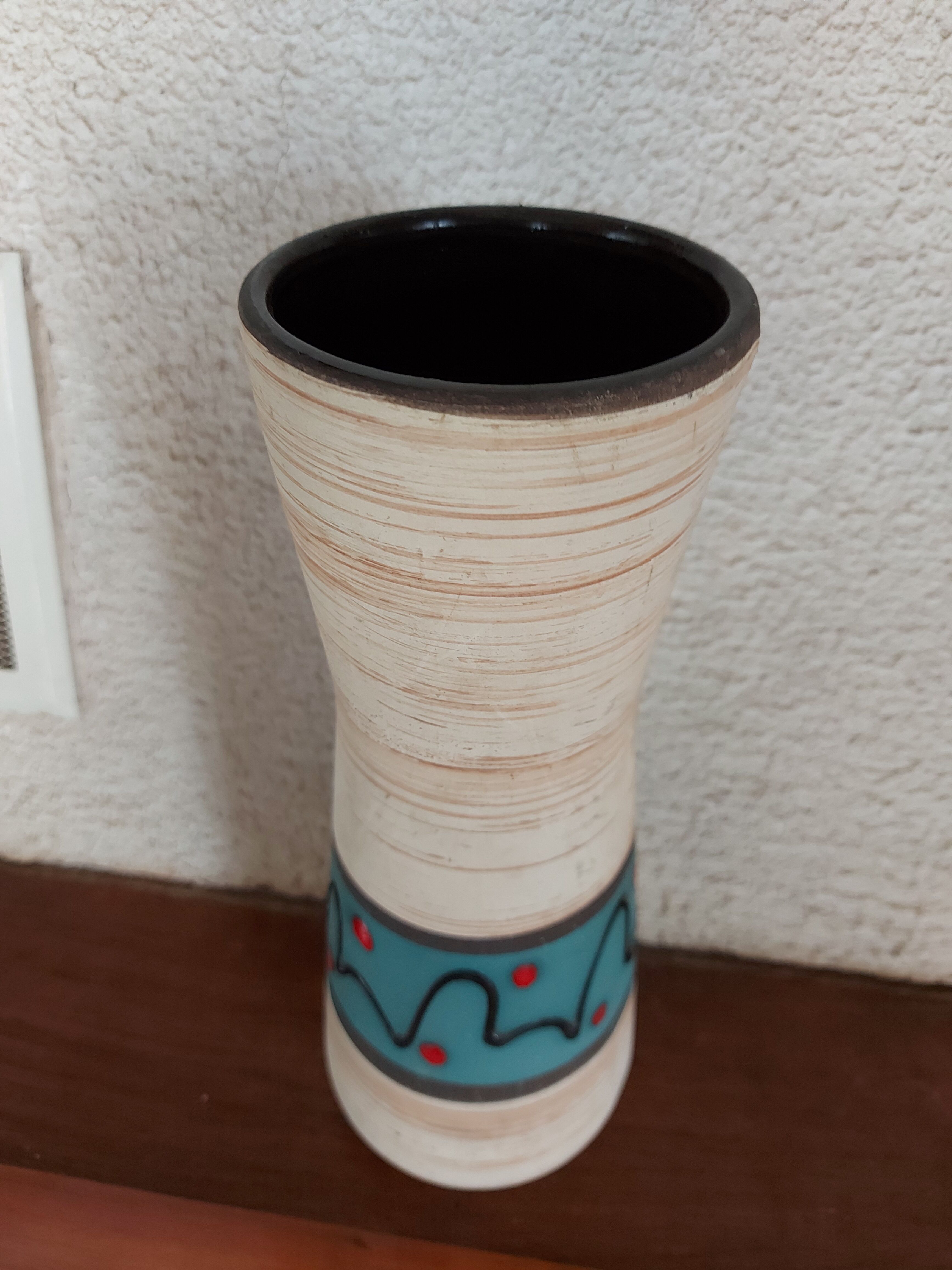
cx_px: 476
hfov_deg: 56.8
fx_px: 880
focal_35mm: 24
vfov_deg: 71.6
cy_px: 635
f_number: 1.8
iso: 200
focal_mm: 5.23
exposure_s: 1/50
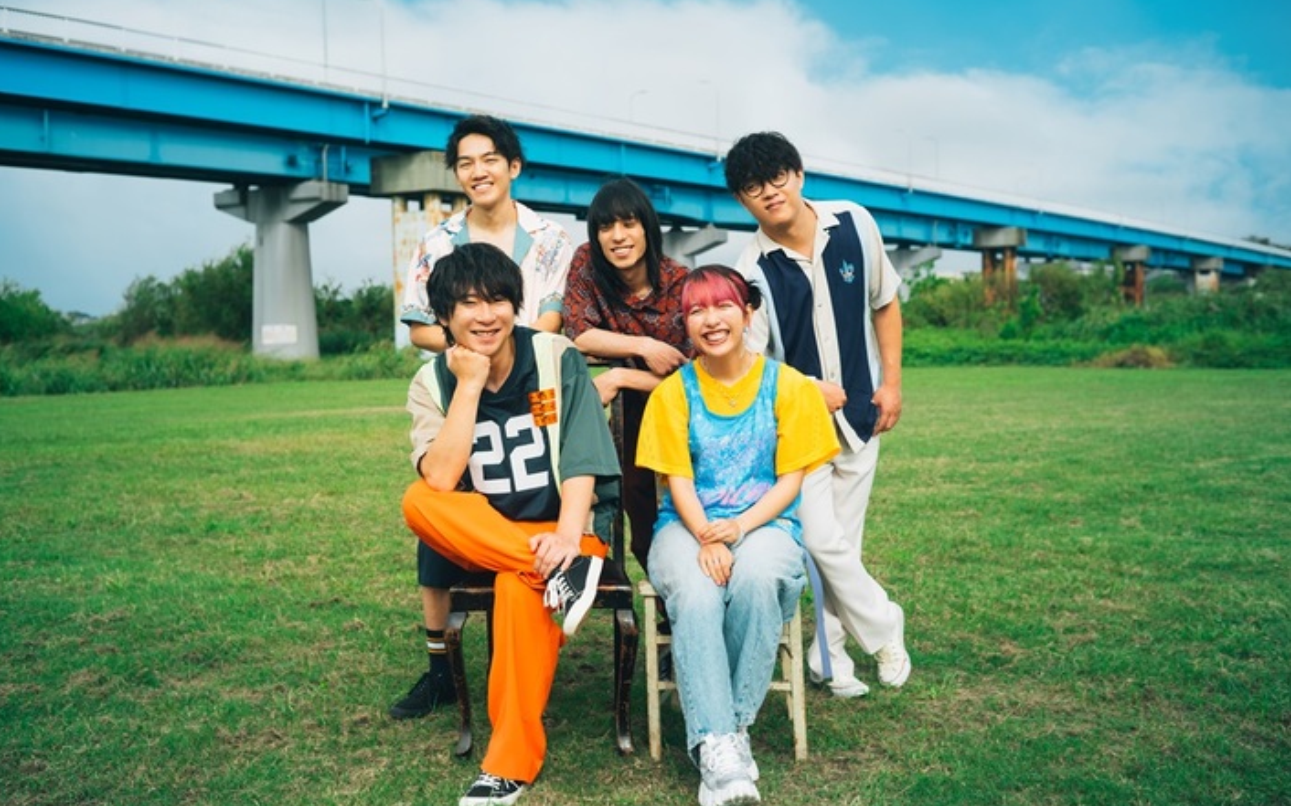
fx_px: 1442
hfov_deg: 48.2
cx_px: 644
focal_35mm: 41
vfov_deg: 31.2
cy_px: 412
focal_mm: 40
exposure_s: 1/500
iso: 200
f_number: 4.8
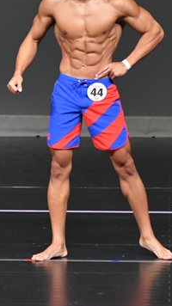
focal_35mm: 650
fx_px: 5275
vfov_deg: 3.3
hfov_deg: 1.9
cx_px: -129
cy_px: 114
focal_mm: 190
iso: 4000
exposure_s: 1/400
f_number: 5.6
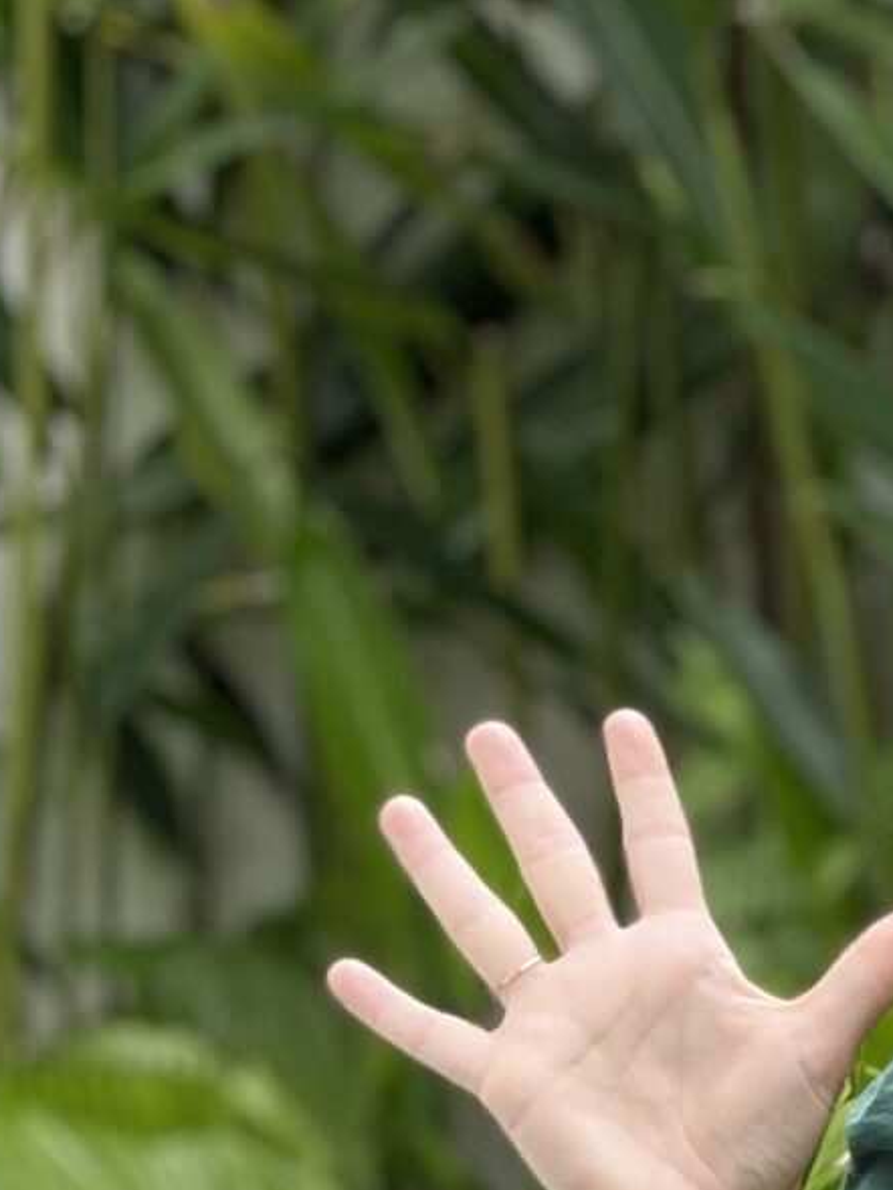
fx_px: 7771
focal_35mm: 226
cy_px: 1578
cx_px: 1523
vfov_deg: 8.6
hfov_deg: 6.5
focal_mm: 6
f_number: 2
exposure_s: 1/234
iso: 32
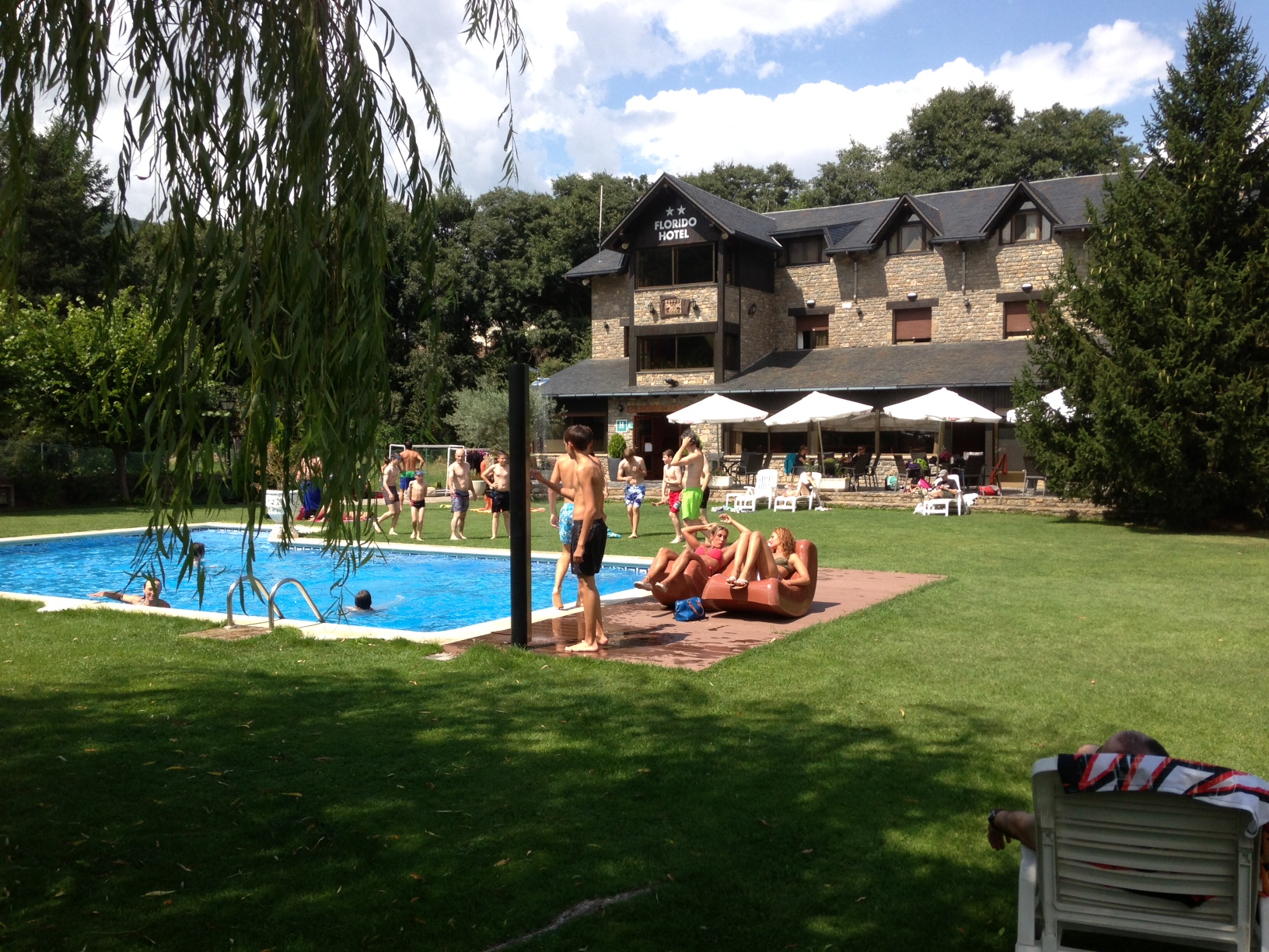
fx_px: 1210
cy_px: 476
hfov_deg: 55.4
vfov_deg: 42.9
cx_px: 634
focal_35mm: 33
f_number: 2.4
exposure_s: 1/1355
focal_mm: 4.13
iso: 64
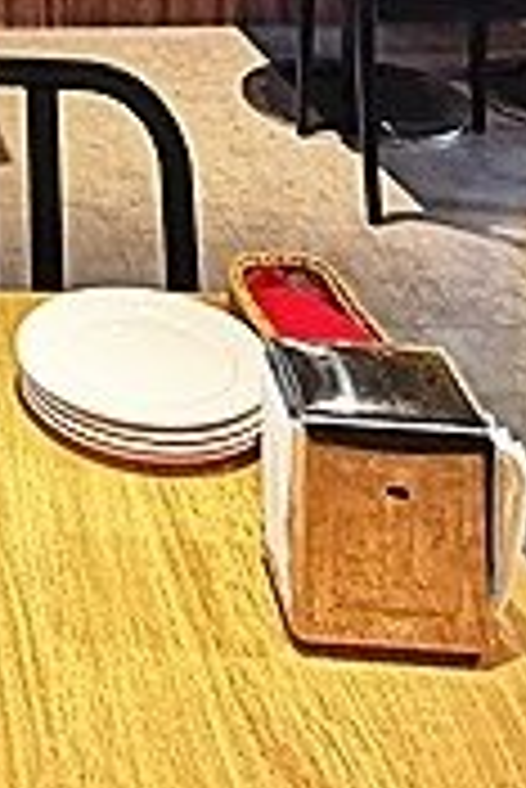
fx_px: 1662
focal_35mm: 76
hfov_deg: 16.3
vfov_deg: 21.7
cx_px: -283
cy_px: -428
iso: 250
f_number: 2.2
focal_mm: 2.35
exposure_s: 1/33.3
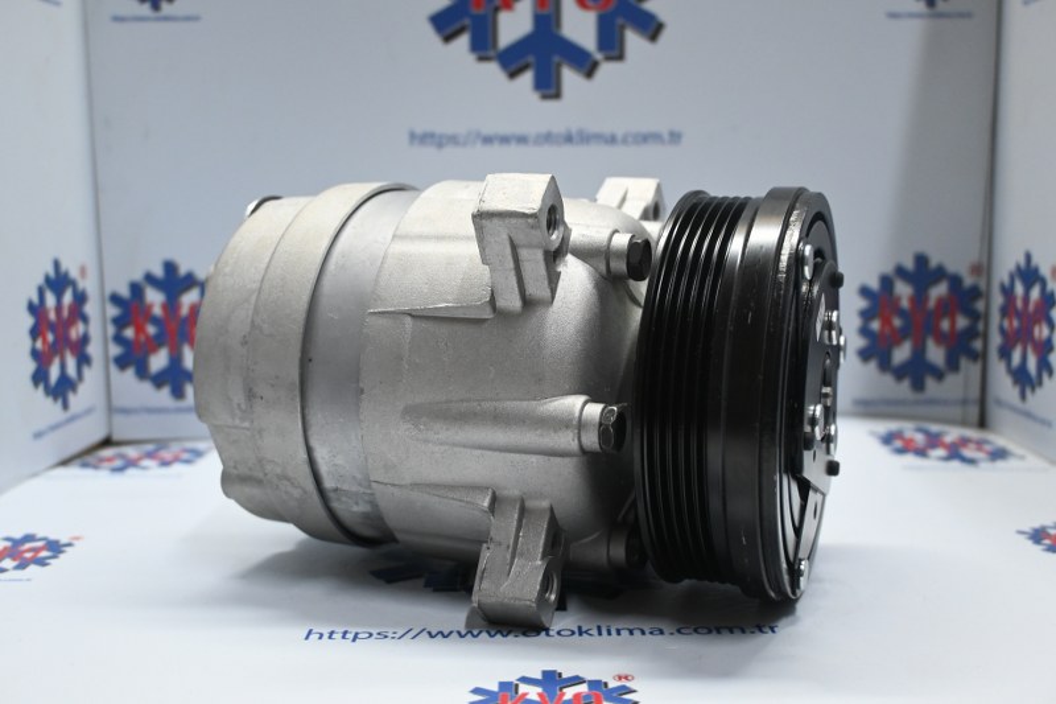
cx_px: 528
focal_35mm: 38
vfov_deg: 35.5
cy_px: 352
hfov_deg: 51.3
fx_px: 1100
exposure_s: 1/125
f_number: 4.2
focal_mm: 25
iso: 1400
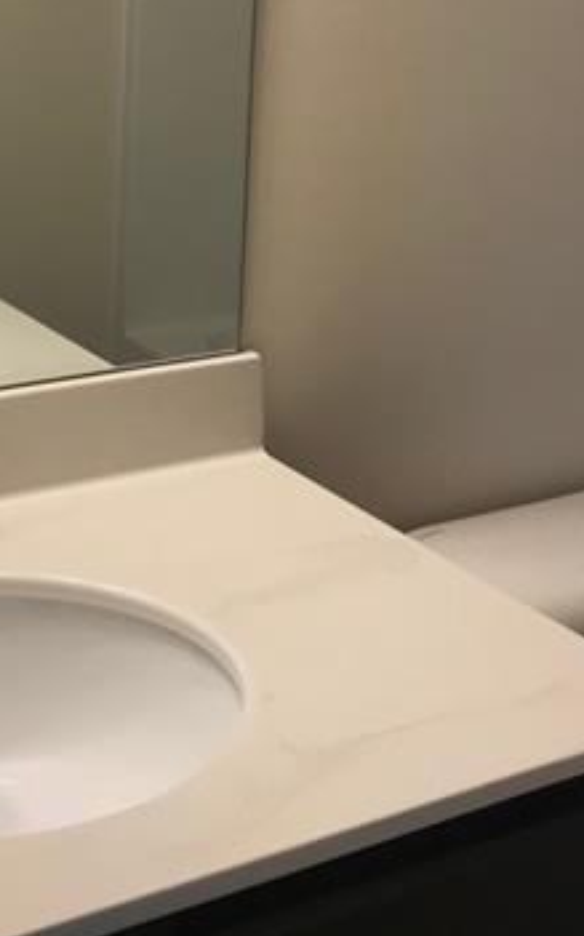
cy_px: -13
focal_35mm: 65
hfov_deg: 19.2
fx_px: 1657
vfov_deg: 29.3
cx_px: -45
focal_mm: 3.99
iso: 32
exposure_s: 1/60
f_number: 1.8
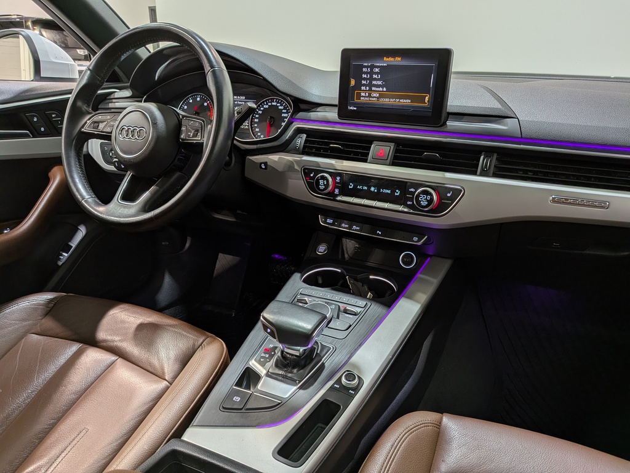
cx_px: 315
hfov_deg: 71.6
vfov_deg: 56.8
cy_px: 236
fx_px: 437
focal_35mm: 24
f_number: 1.7
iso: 27
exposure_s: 1/126
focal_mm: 4.53
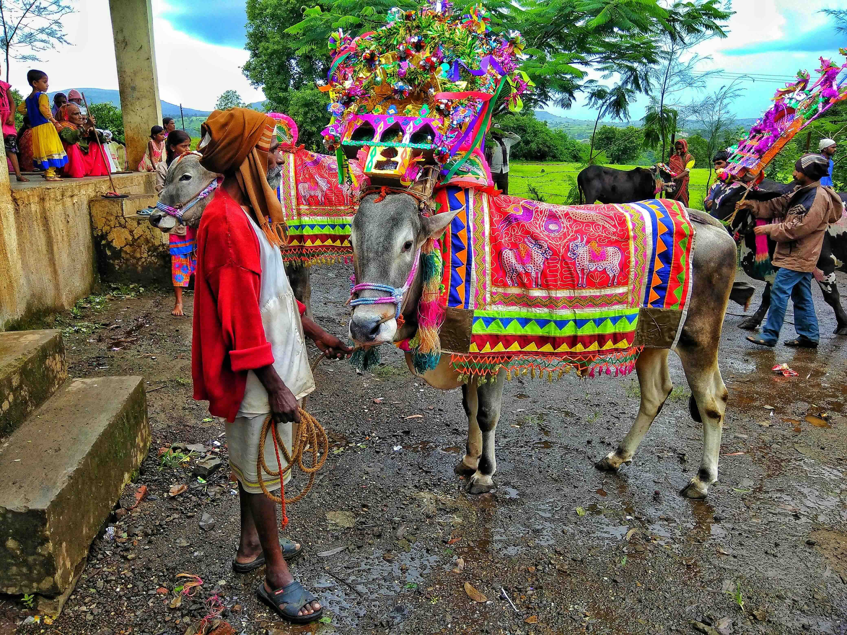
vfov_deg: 63.4
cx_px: 424
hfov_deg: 79.0
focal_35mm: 21
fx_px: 514
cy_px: 318
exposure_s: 1/182
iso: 100
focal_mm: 3.57
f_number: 2
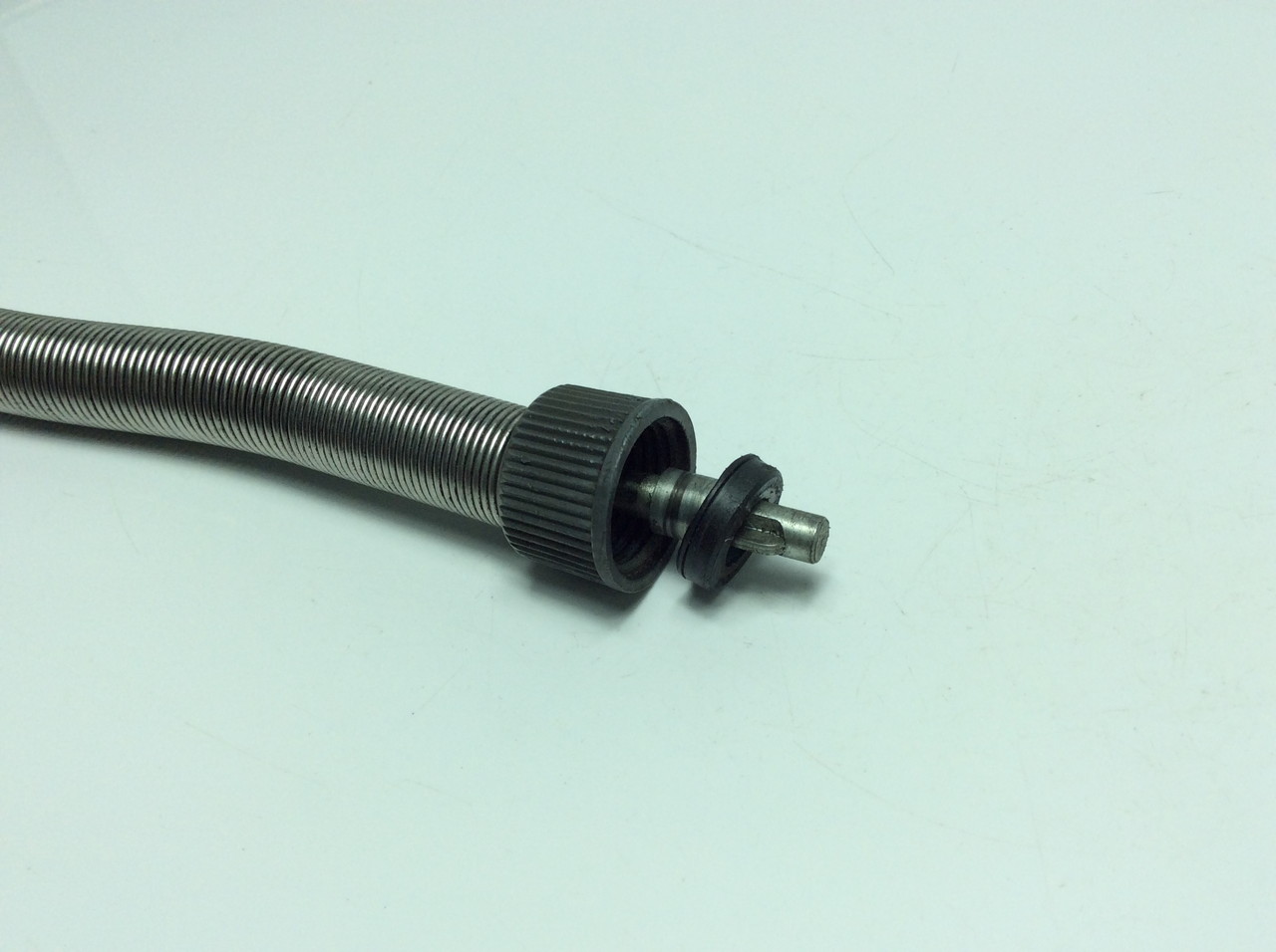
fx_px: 1178
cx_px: 638
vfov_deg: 44.1
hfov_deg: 56.9
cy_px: 476
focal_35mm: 32
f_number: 2.4
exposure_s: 1/697
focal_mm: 3.3
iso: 32
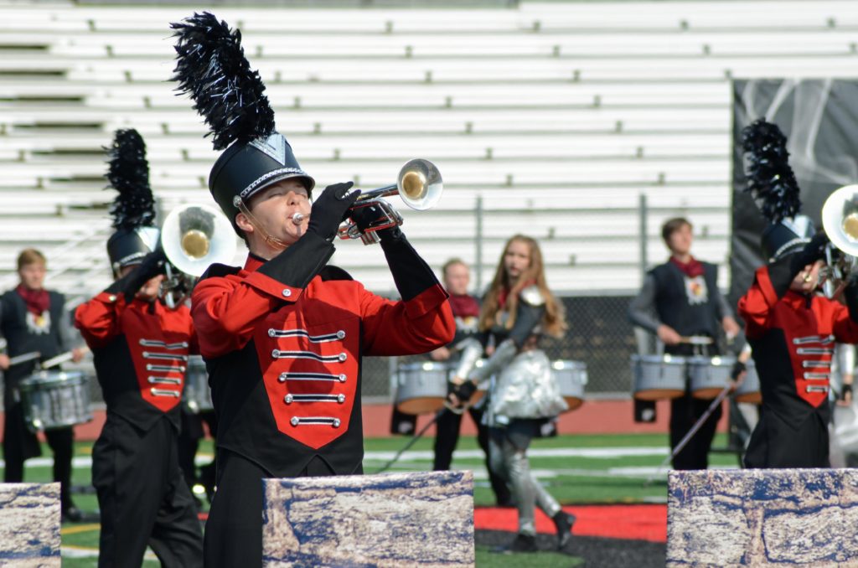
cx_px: 429
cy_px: 284
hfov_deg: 5.7
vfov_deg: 3.8
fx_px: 8561
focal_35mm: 360
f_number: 10
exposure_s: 1/800
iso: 400
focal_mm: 240
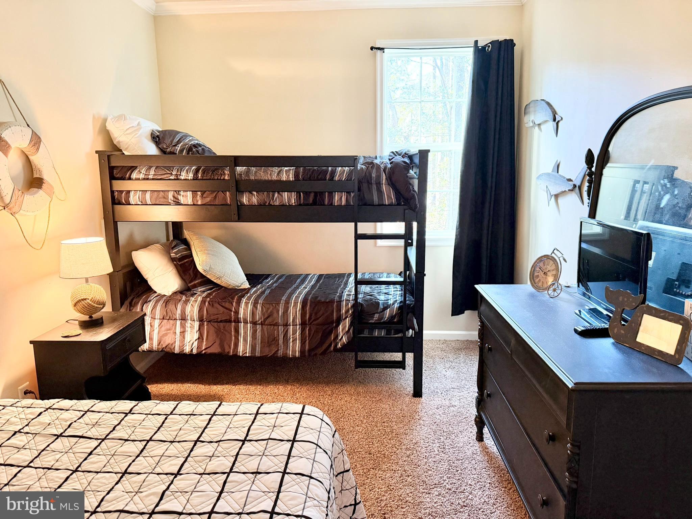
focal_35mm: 24
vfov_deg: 56.8
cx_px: 346
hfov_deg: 71.6
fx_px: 480
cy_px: 260
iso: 640
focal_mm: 6.76
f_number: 1.78
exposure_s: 1/60
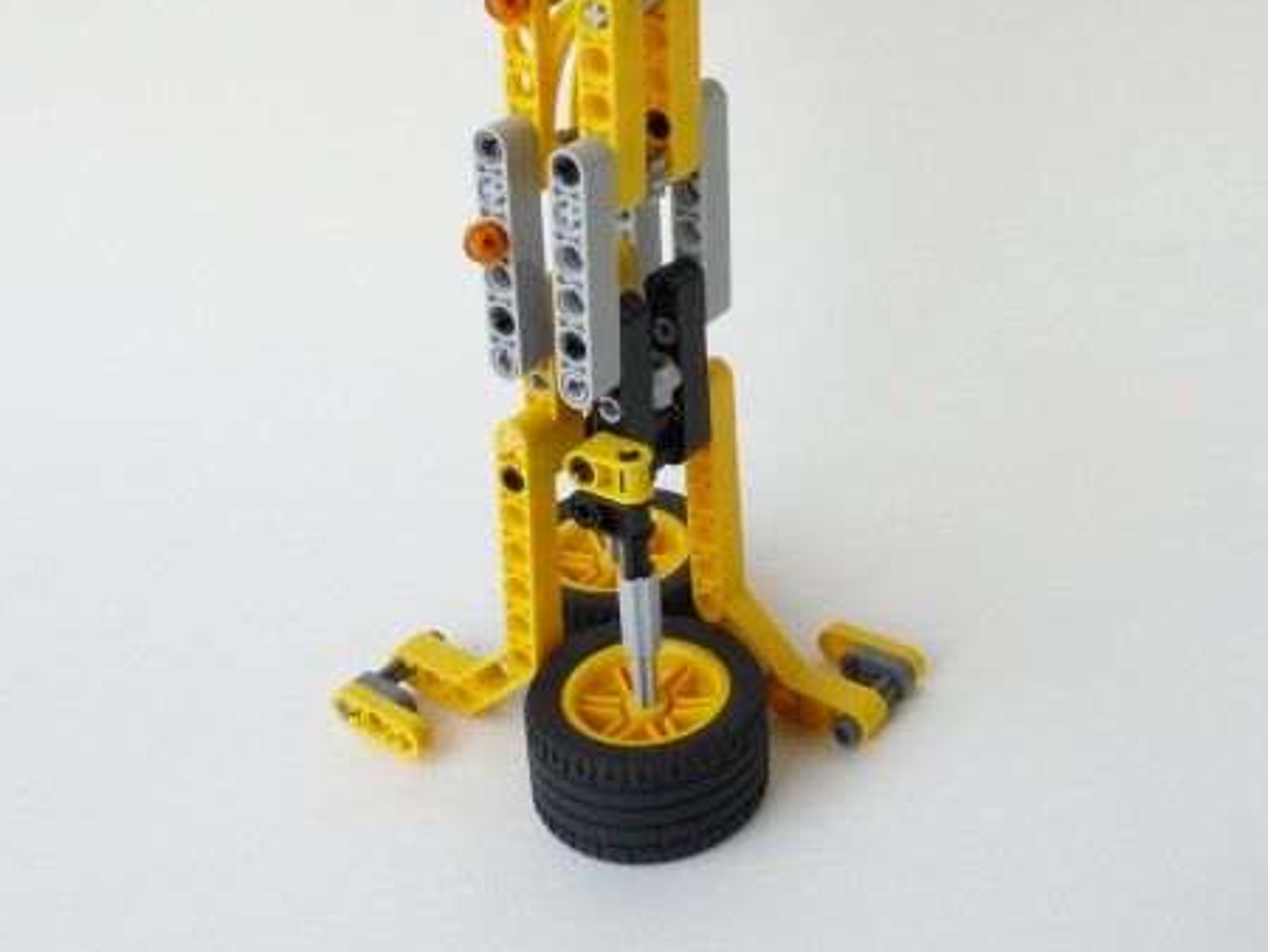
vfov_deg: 29.3
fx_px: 1759
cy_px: 138
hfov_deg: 39.0
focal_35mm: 48
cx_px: 890
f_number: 6.3
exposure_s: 1/80
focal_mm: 4.8
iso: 100
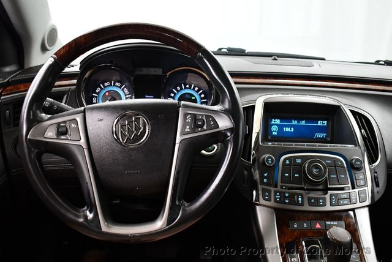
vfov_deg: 36.9
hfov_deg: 53.1
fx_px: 392
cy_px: 131
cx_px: 196
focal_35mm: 36
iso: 3200
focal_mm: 18
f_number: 3.5
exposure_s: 1/100
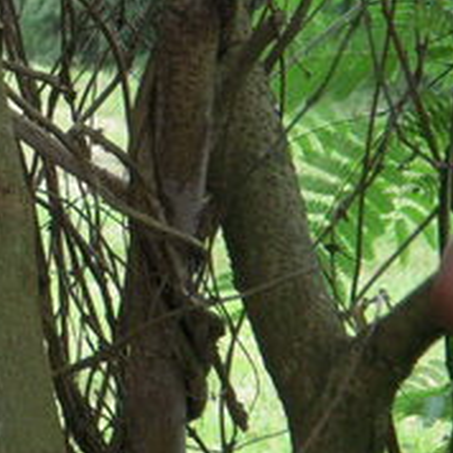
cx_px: -303
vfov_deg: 5.8
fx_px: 4471
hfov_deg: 5.7
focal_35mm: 302
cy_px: 356
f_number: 4.1
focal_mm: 15.7
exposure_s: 1/80
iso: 100
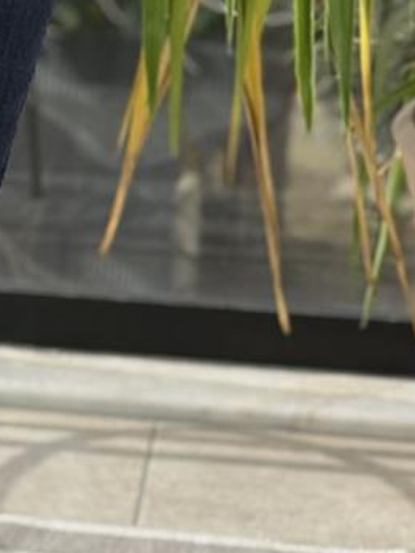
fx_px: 2941
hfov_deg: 7.9
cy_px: 342
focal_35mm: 184
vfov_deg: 10.7
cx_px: -196
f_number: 1.78
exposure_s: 1/786
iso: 80
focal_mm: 6.76
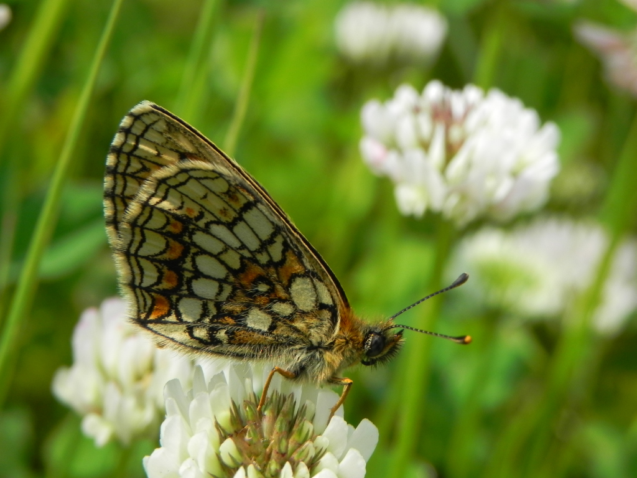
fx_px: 1932
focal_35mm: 105
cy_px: 239
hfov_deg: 18.7
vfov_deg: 14.1
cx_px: 318
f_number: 5.6
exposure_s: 1/577
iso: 160
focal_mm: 18.8
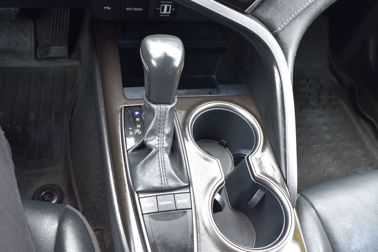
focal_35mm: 33
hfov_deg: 57.2
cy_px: 126
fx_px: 346
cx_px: 189
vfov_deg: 39.9
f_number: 6.3
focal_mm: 22
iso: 400
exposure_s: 1/15
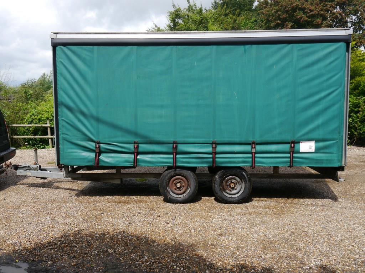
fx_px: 316
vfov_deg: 46.8
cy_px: 136
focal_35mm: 30
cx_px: 182
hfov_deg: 60.0
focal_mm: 15
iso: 160
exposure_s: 1/400
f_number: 7.1
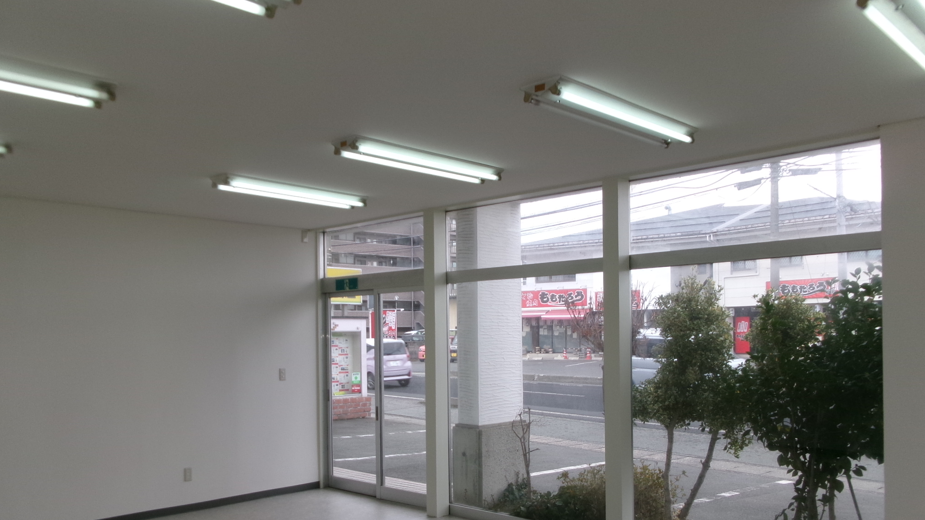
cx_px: 458
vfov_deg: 37.4
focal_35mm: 31
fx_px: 760
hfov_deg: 62.6
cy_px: 342
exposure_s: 1/110
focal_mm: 5.1
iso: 100
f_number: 3.9
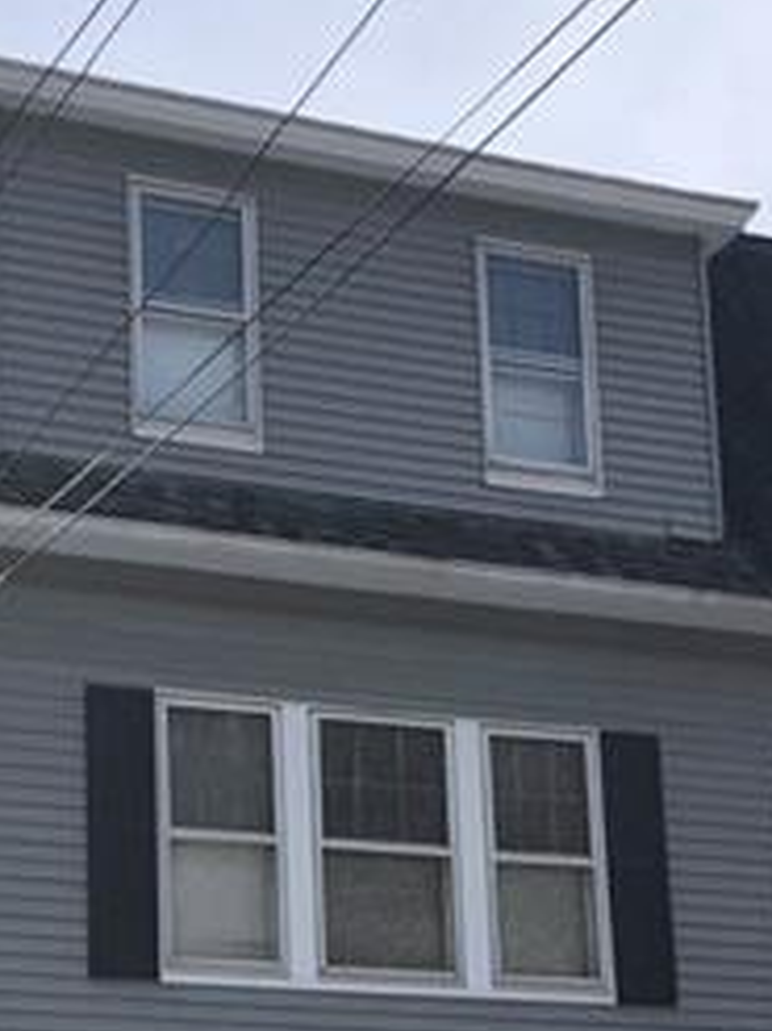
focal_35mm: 87
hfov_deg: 16.9
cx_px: 255
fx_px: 2589
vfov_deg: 22.1
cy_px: 889
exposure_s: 1/1675
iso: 20
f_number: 1.8
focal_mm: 3.99
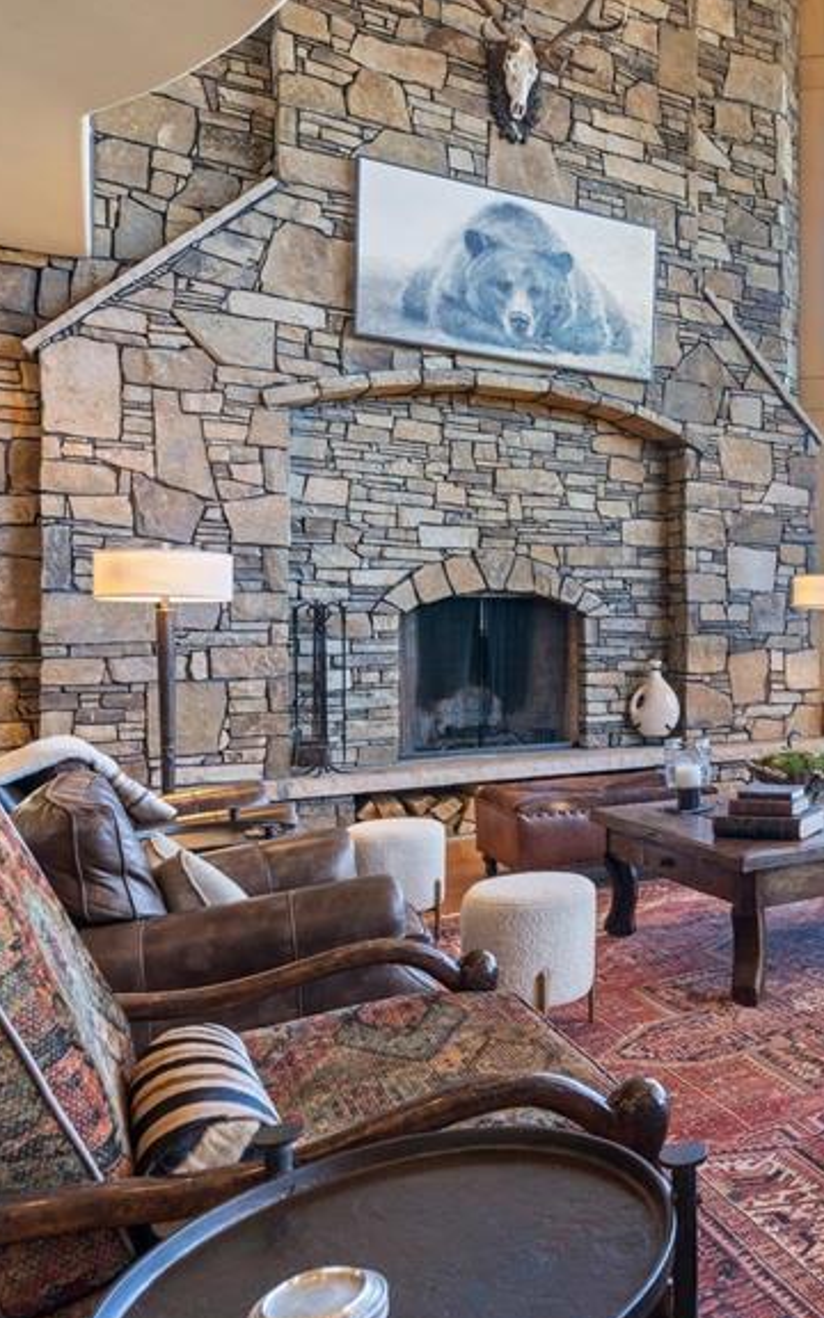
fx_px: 1042
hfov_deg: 36.7
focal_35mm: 29
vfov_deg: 64.6
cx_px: 900
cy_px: 632
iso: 400
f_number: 8
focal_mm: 16
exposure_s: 1/4
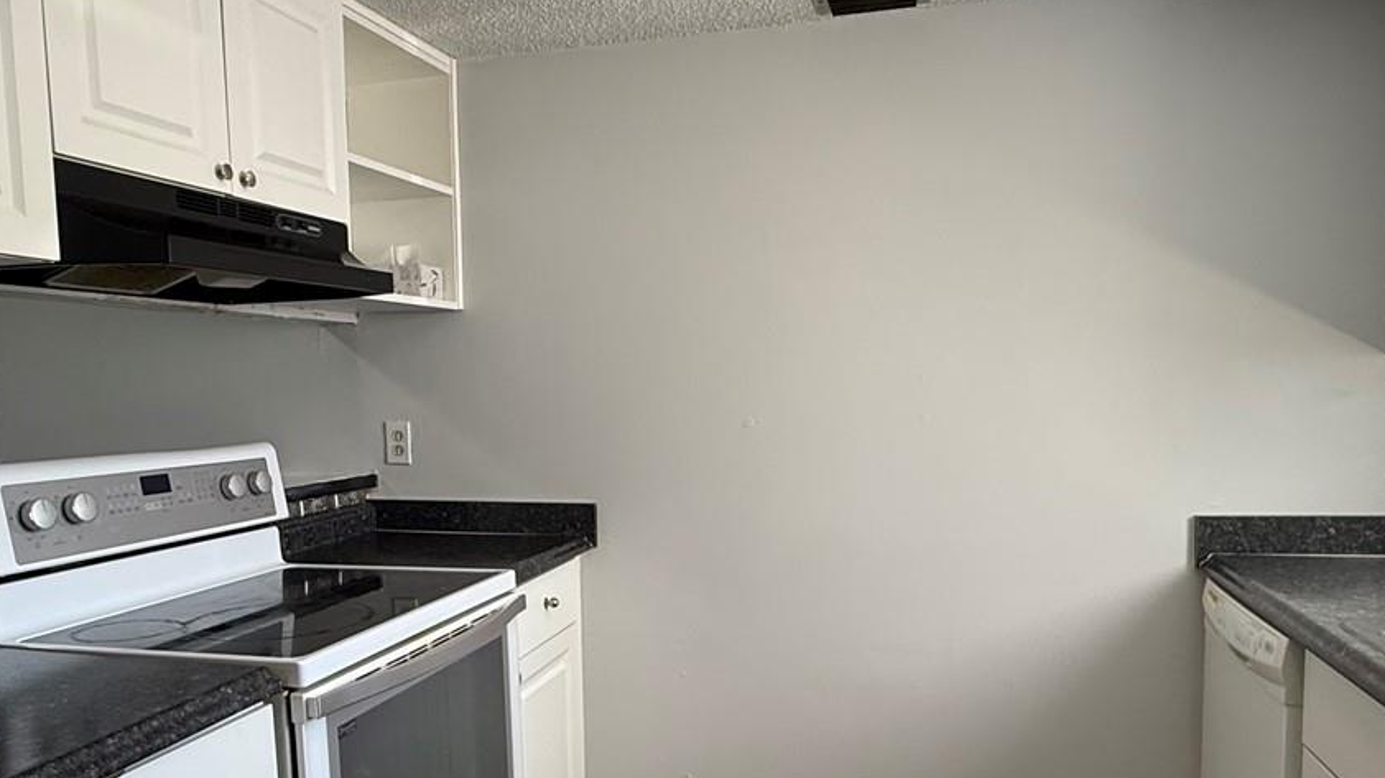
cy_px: 493
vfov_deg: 39.8
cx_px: 646
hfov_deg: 66.0
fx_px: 1065
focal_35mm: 29
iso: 125
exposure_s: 1/120
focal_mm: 2.22
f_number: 2.2
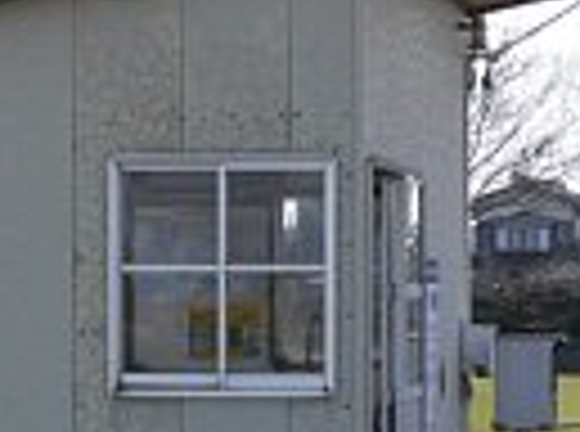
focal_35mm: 168
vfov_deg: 8.8
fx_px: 2807
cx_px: 567
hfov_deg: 11.7
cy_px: 346
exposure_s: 1/200
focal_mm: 11.4
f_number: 5.6
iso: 80
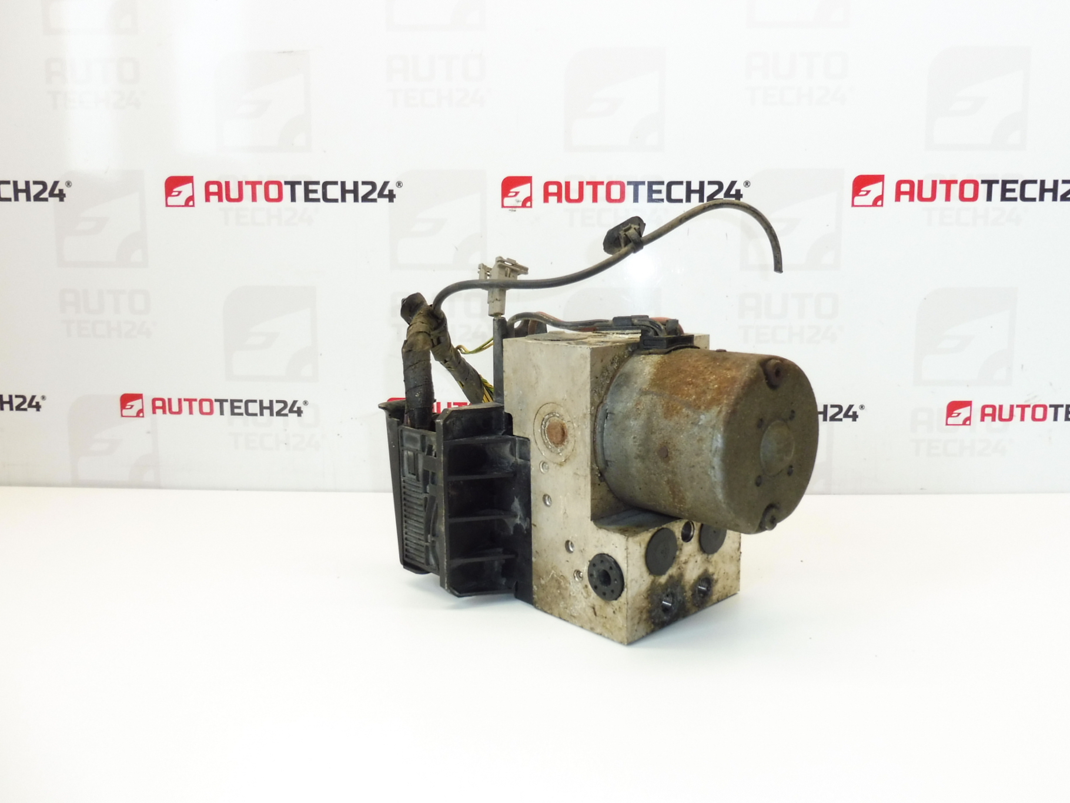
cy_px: 401
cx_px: 571
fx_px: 835
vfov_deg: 51.4
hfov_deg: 65.3
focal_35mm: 27
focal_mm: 4.3
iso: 200
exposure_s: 1/80
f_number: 3.5
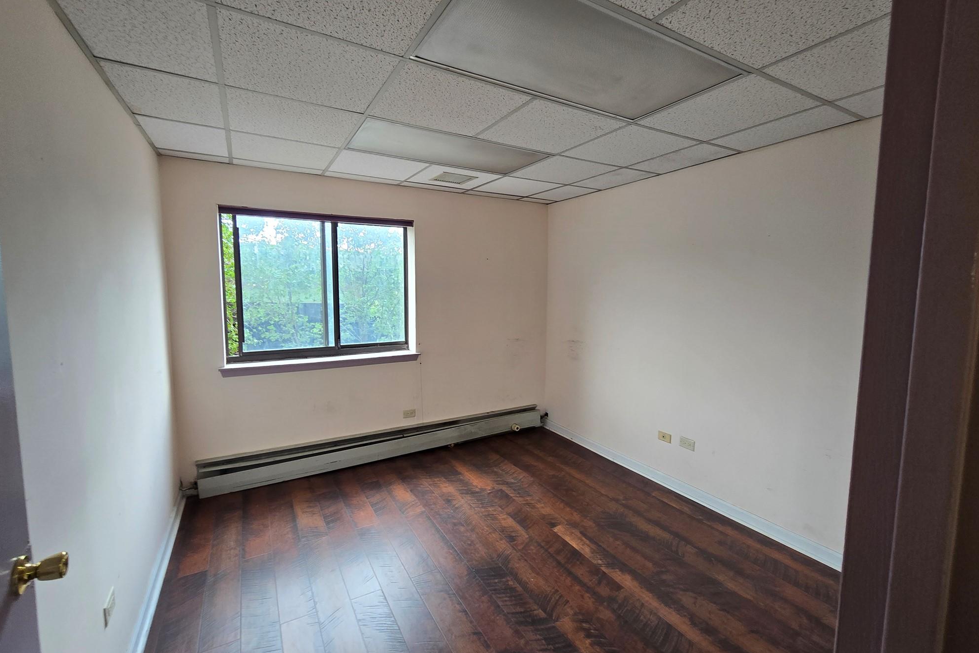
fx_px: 381
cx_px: 490
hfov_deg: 104.3
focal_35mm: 14
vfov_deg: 81.2
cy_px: 332
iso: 64
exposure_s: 1/60
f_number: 2.2
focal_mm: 2.2
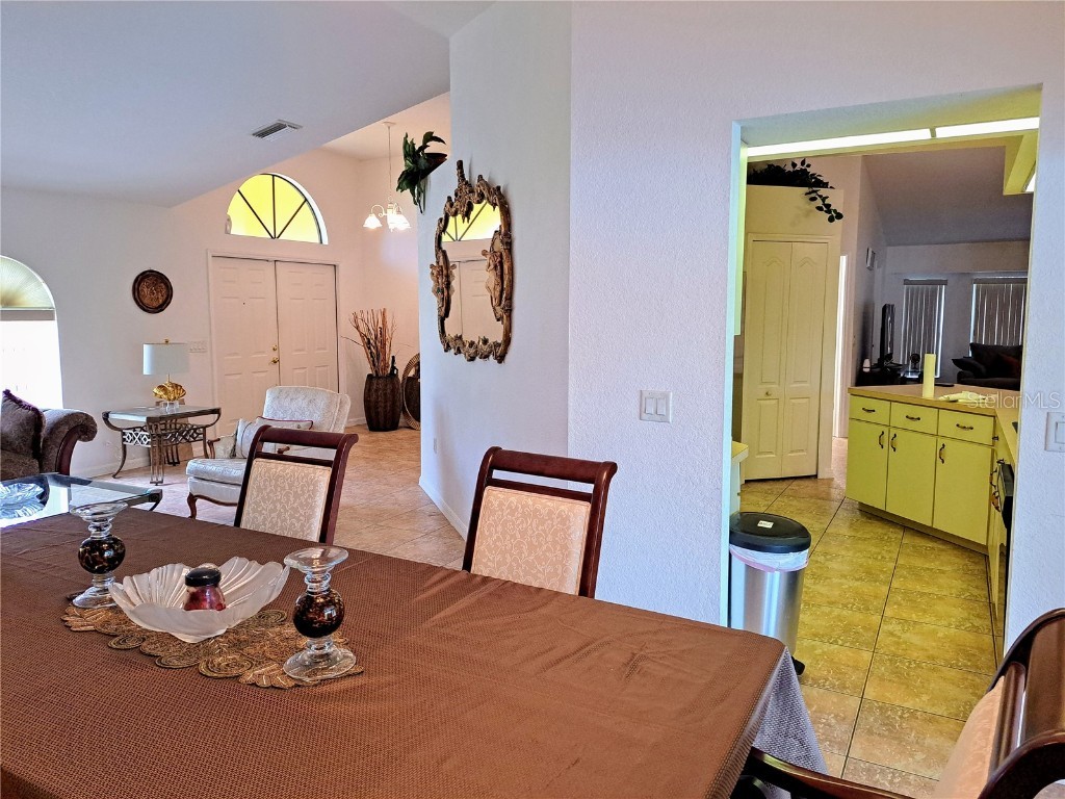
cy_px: 400
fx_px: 738
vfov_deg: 56.8
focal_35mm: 24
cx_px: 532
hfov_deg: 71.6
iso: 250
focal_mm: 5.23
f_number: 1.8
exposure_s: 1/60
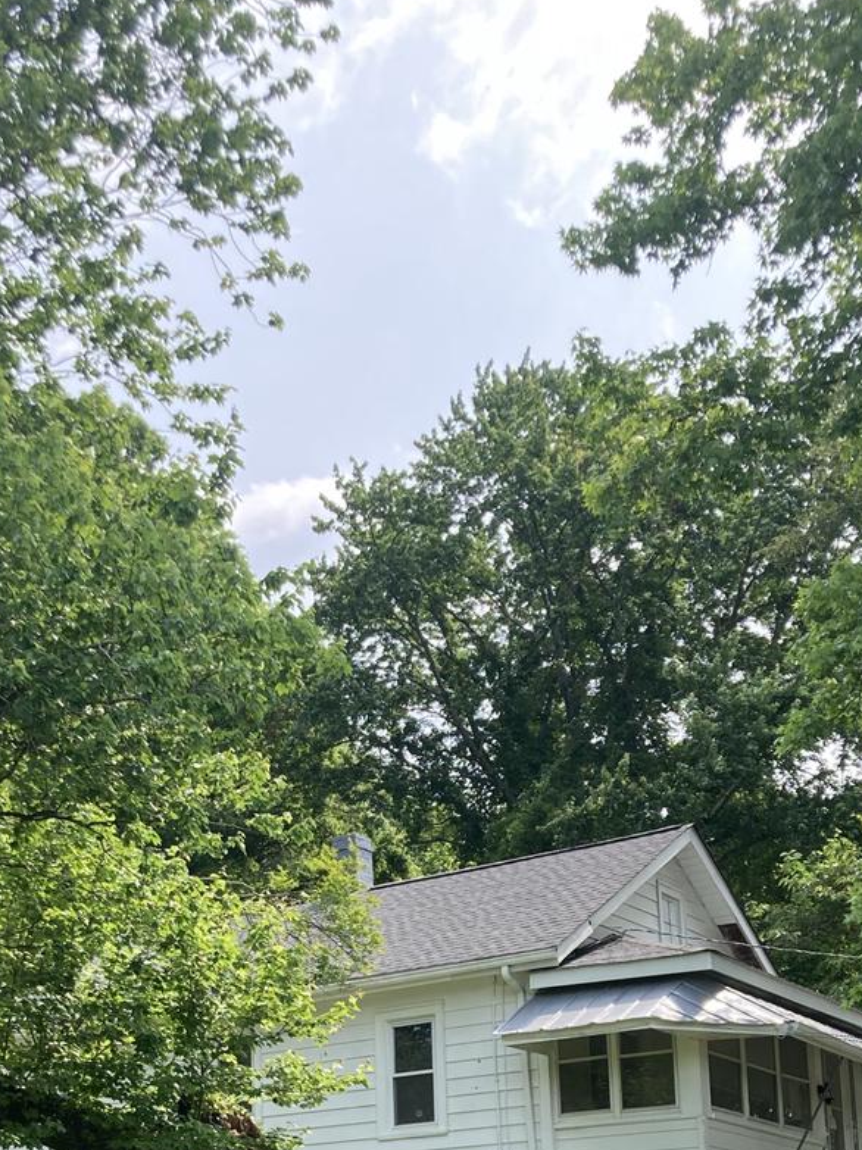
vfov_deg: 32.9
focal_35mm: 55
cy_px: 1066
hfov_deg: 26.4
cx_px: 293
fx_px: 1827
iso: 20
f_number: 1.8
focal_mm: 3.99
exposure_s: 1/631
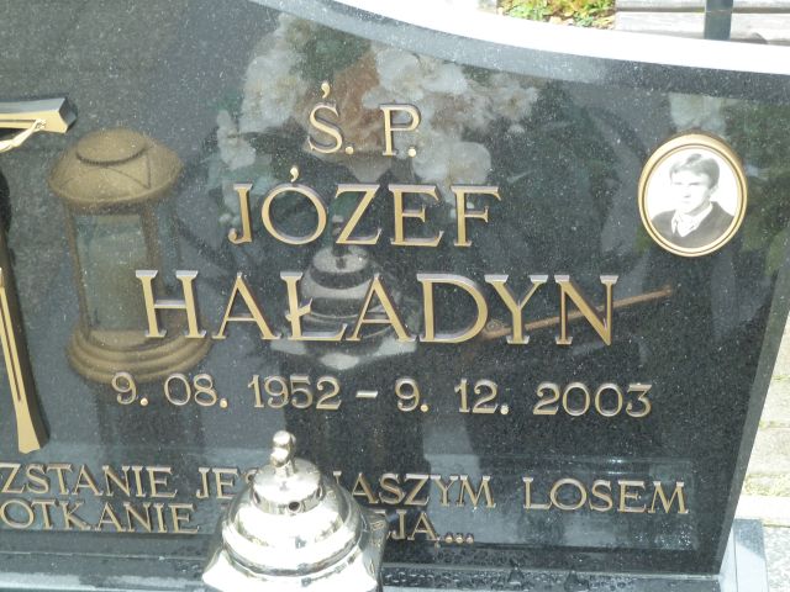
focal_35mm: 78
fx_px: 1780
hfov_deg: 25.0
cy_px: 296
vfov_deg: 18.9
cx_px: 395
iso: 125
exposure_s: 1/40
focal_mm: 12.8
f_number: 4.2
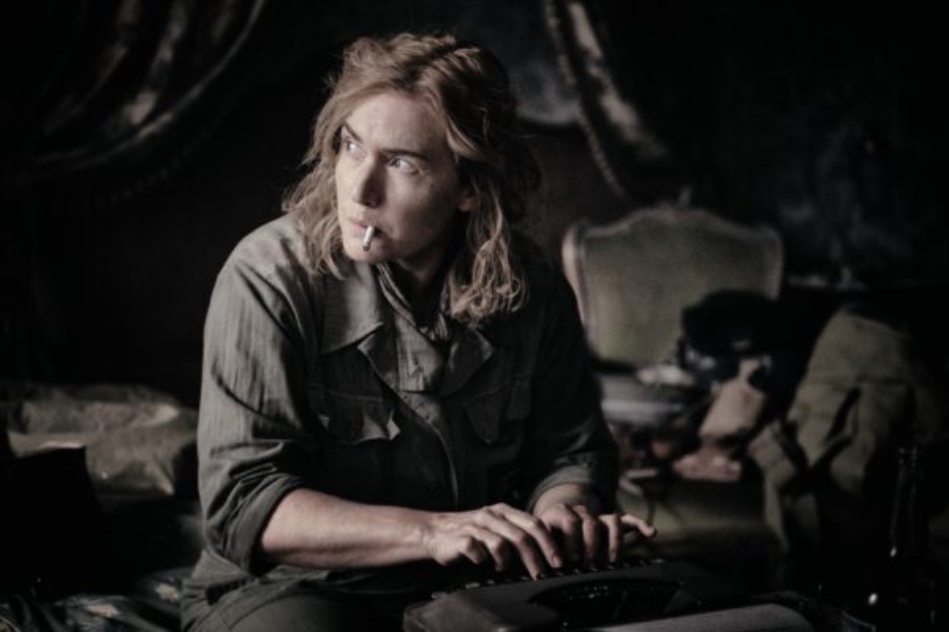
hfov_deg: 28.8
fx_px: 1845
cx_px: 474
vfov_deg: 19.5
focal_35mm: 70
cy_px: 316
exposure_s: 1/200
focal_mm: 70
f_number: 2.8
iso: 640
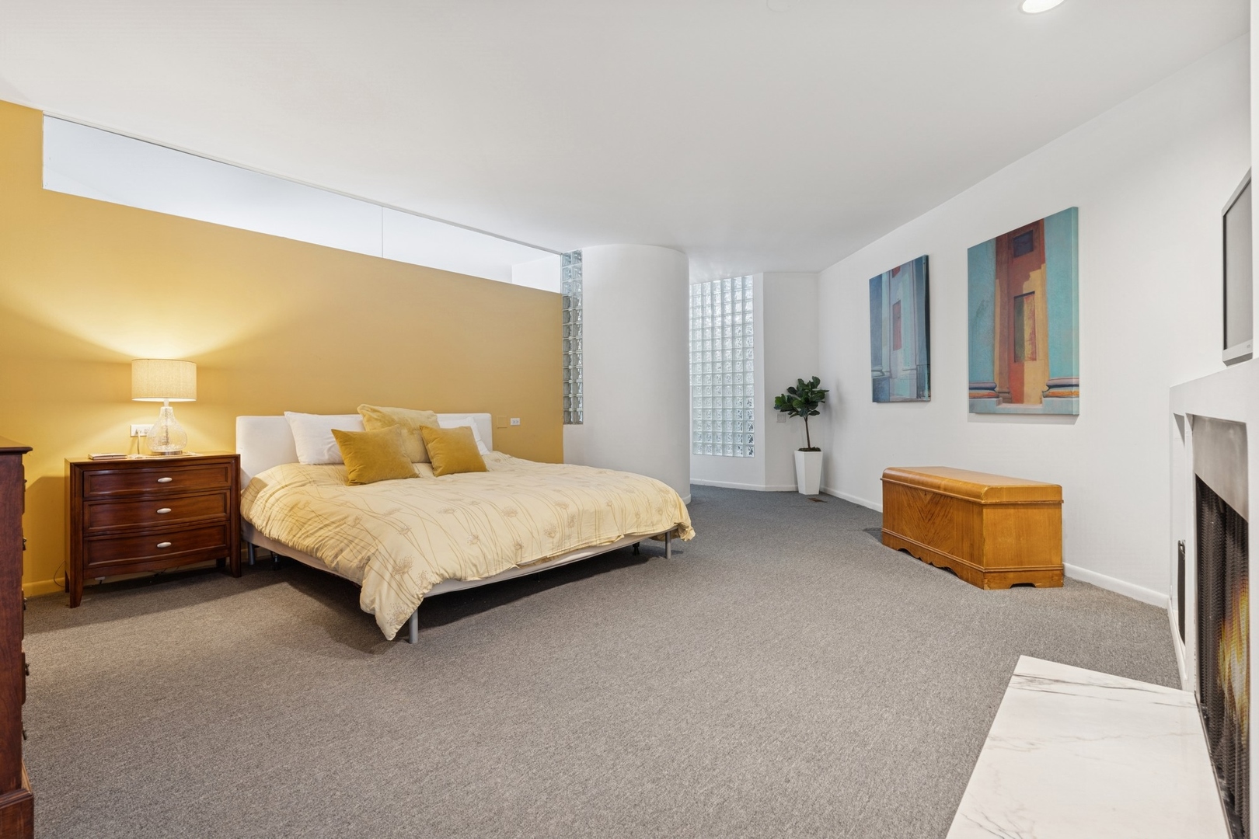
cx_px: 630
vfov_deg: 73.7
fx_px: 560
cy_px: 420
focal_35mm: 16
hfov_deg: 96.7
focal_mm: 16
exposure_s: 1/2.5
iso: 320
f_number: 8
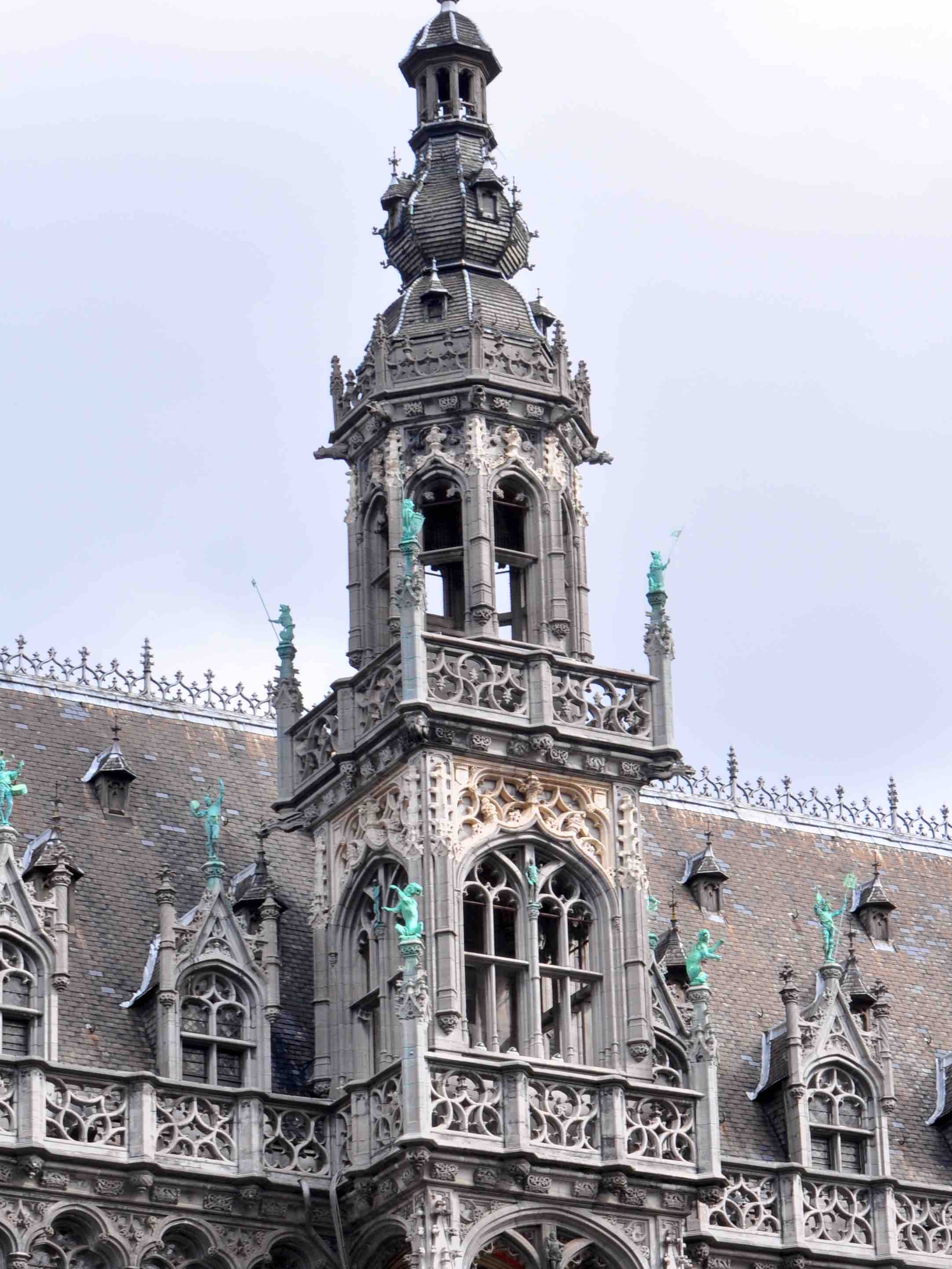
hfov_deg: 12.6
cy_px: 828
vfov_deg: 16.7
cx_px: 450
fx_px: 4316
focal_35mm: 118
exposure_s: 1/50
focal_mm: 55
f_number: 16
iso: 200
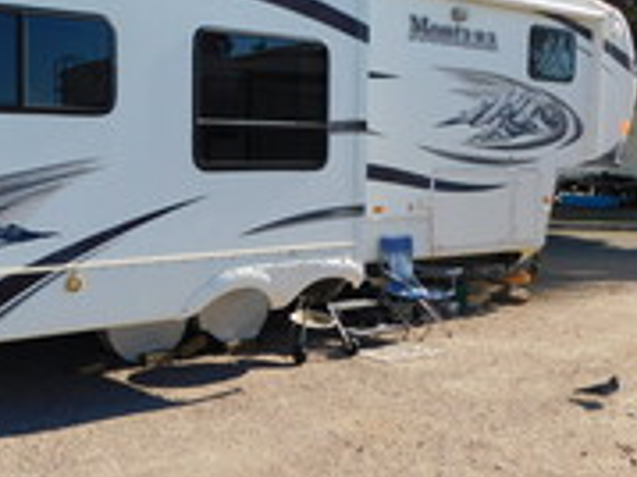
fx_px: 828
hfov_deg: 39.1
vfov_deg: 32.1
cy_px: 205
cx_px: 64
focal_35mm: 45
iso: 125
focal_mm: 4
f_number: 3
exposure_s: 1/1000
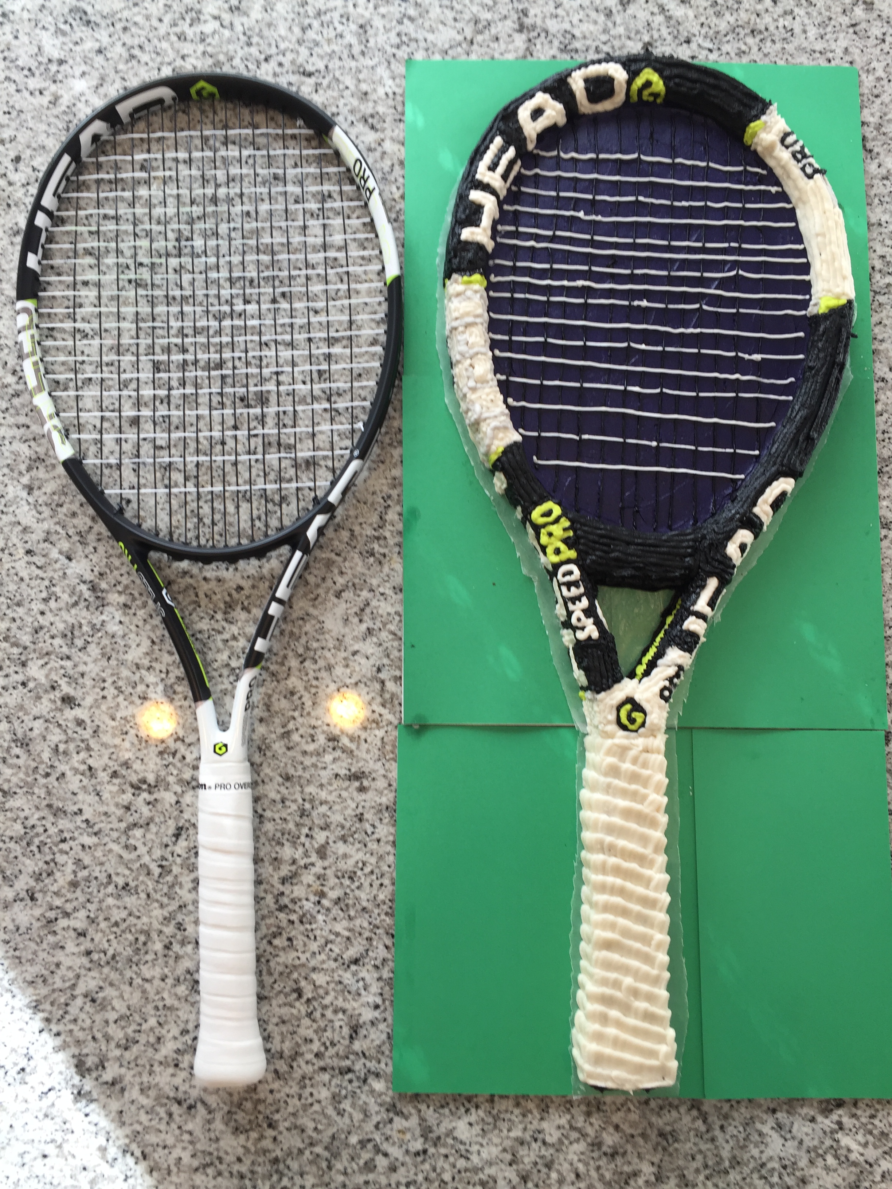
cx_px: 446
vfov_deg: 61.7
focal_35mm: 29
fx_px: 996
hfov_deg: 48.2
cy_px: 594
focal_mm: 4.15
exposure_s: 1/60
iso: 32
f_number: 2.2
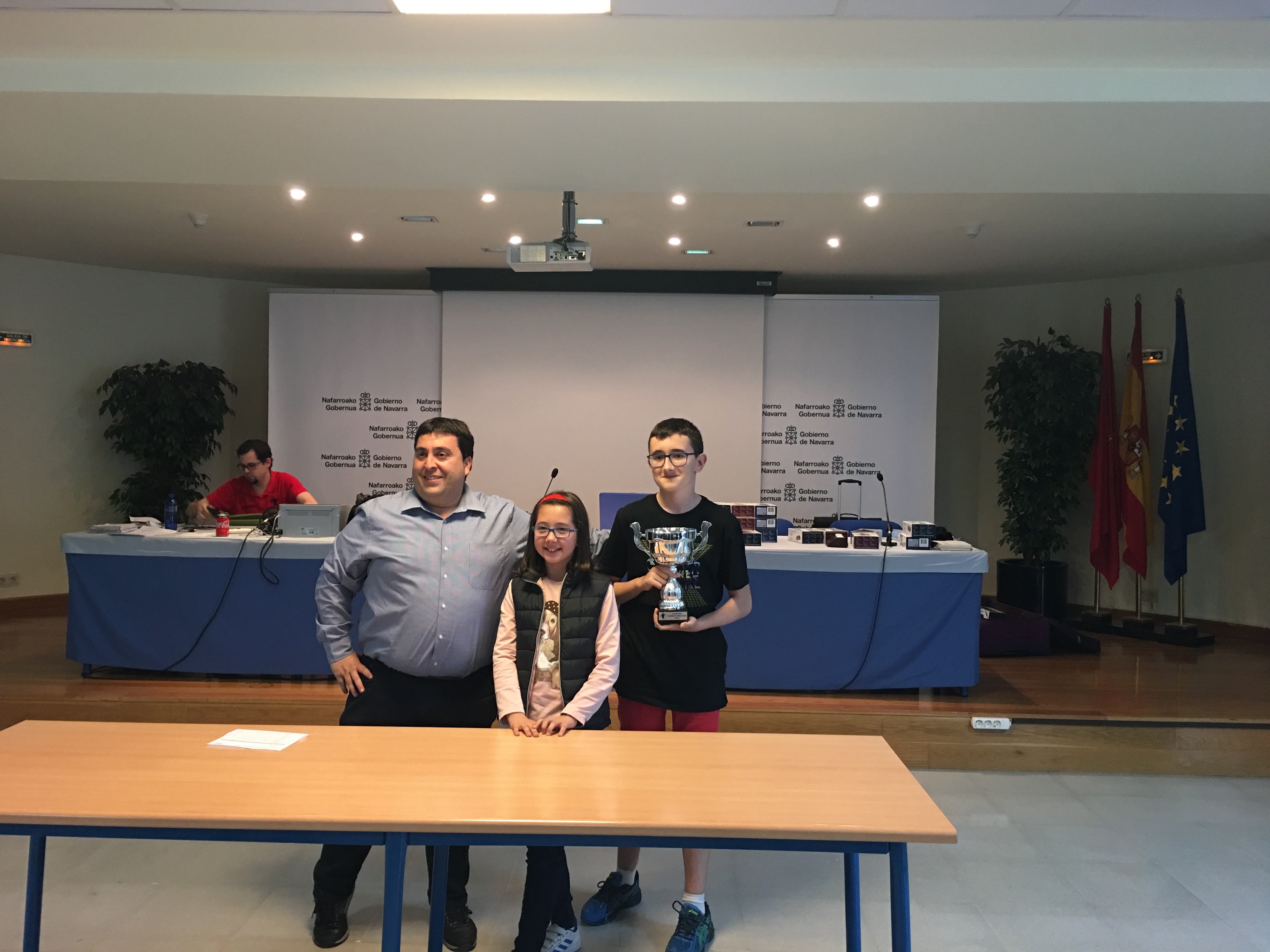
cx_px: 635
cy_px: 476
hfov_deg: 61.7
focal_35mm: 29
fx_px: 1064
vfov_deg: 48.2
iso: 100
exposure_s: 1/17
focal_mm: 4.15
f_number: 2.2
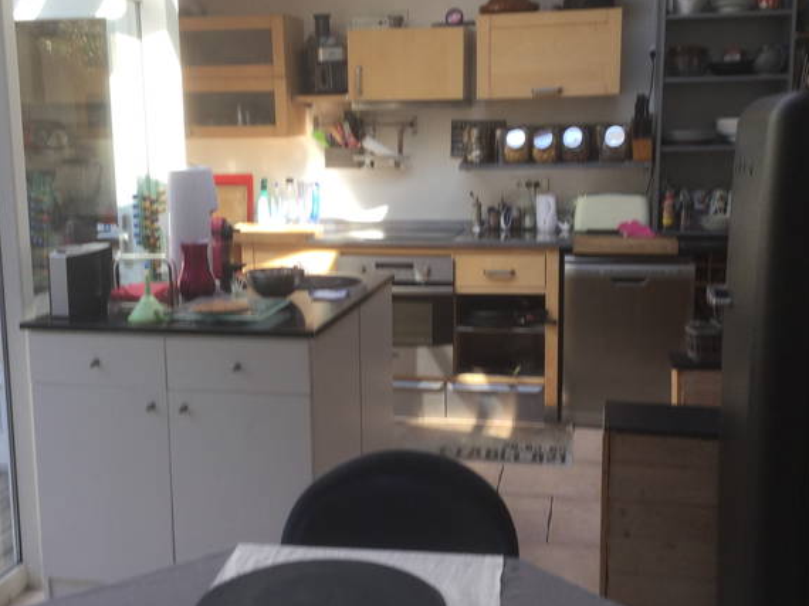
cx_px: 376
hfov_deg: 43.8
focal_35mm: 43
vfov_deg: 33.6
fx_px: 1005
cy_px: 304
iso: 25
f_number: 2.4
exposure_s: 1/112
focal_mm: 3.3
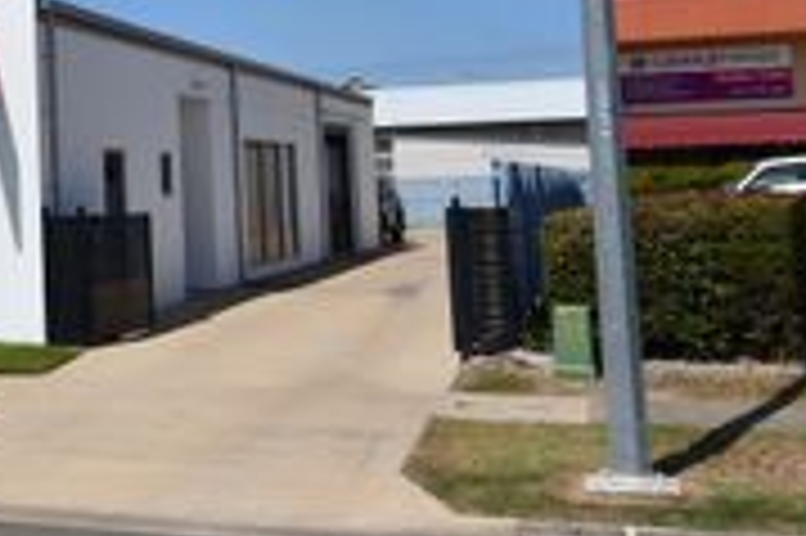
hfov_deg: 28.8
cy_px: 47
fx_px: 1409
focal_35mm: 63
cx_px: -90
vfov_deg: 21.0
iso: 100
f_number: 10
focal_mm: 16
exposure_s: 1/400
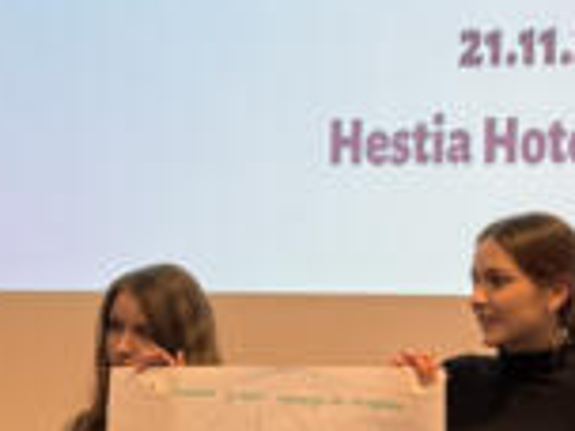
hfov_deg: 12.3
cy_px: 267
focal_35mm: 158
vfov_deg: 9.4
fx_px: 2625
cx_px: -19
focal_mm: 6.86
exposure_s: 1/49
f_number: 1.78
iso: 100
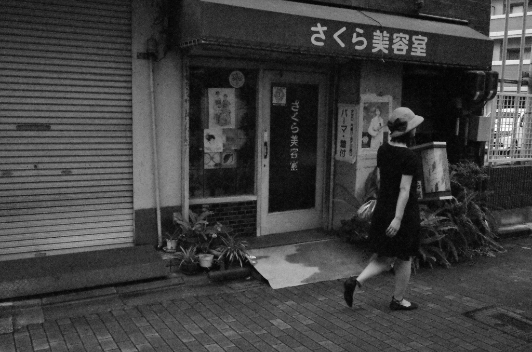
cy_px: 176
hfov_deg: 54.5
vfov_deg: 37.7
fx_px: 516
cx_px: 266
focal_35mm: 35
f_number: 11
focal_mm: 18.3
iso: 25600
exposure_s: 1/1500
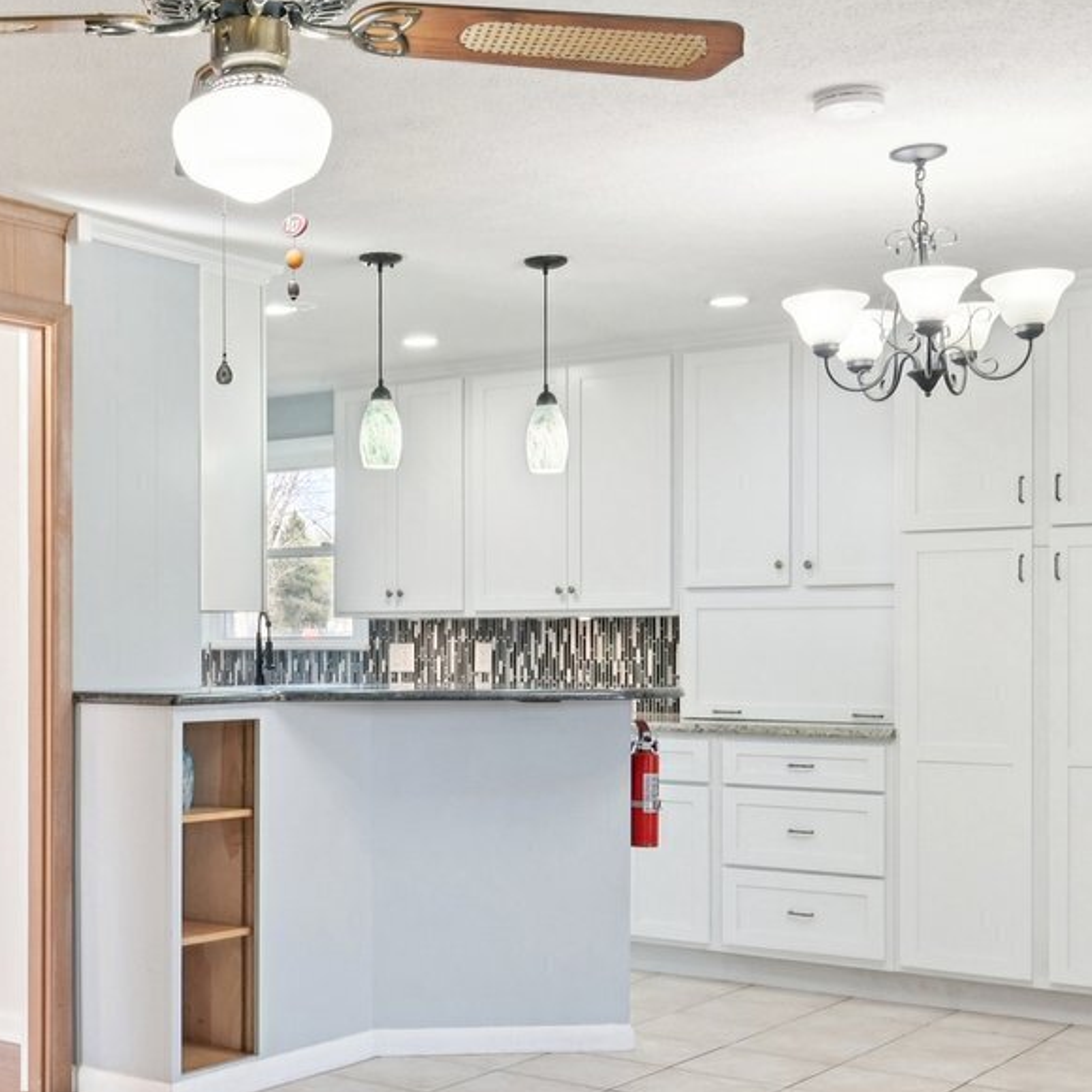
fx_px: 1713
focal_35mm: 48
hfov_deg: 34.3
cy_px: 660
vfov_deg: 35.2
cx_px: 224
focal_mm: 16
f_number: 8
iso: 220
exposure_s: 1/15
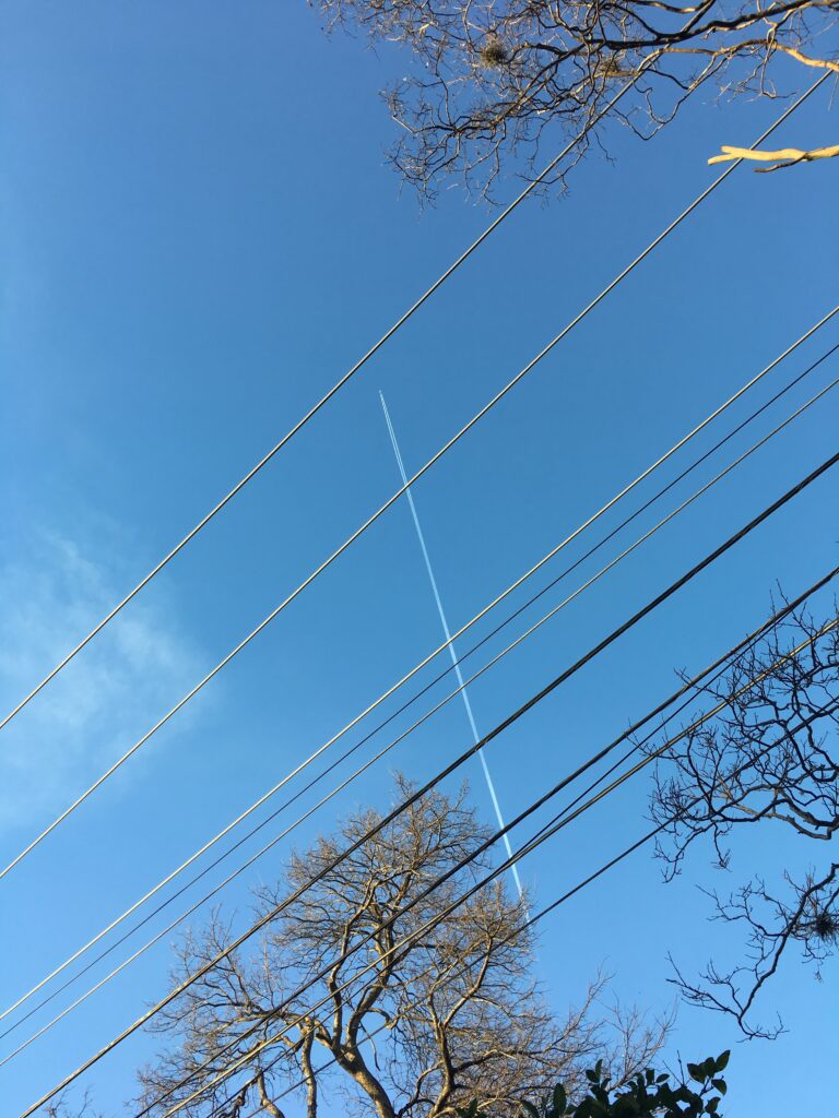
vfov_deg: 61.7
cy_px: 559
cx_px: 420
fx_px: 937
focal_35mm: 29
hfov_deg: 48.2
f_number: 2.2
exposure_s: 1/279
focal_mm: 4.15
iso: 25
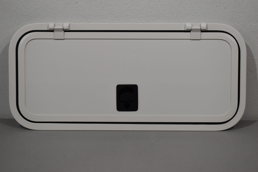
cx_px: 129
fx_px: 430
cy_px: 86
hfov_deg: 33.4
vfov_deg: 22.6
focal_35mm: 60
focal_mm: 40
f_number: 5.6
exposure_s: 1/125
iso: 250
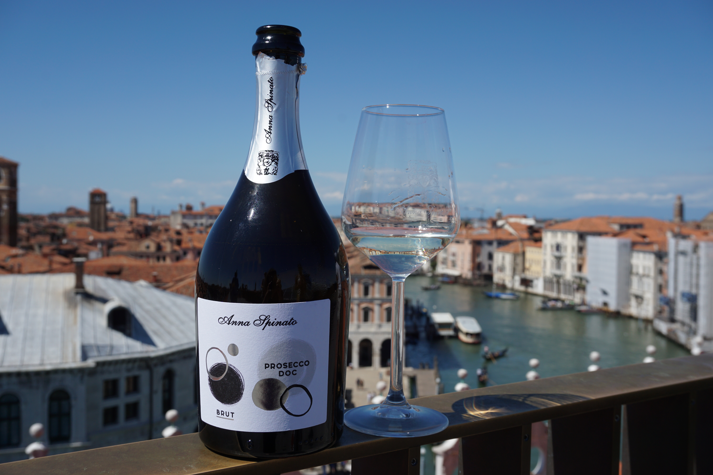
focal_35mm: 36
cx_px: 356
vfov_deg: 36.9
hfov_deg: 53.1
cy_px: 238
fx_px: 713
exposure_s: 1/400
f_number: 9
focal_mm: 24
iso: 100
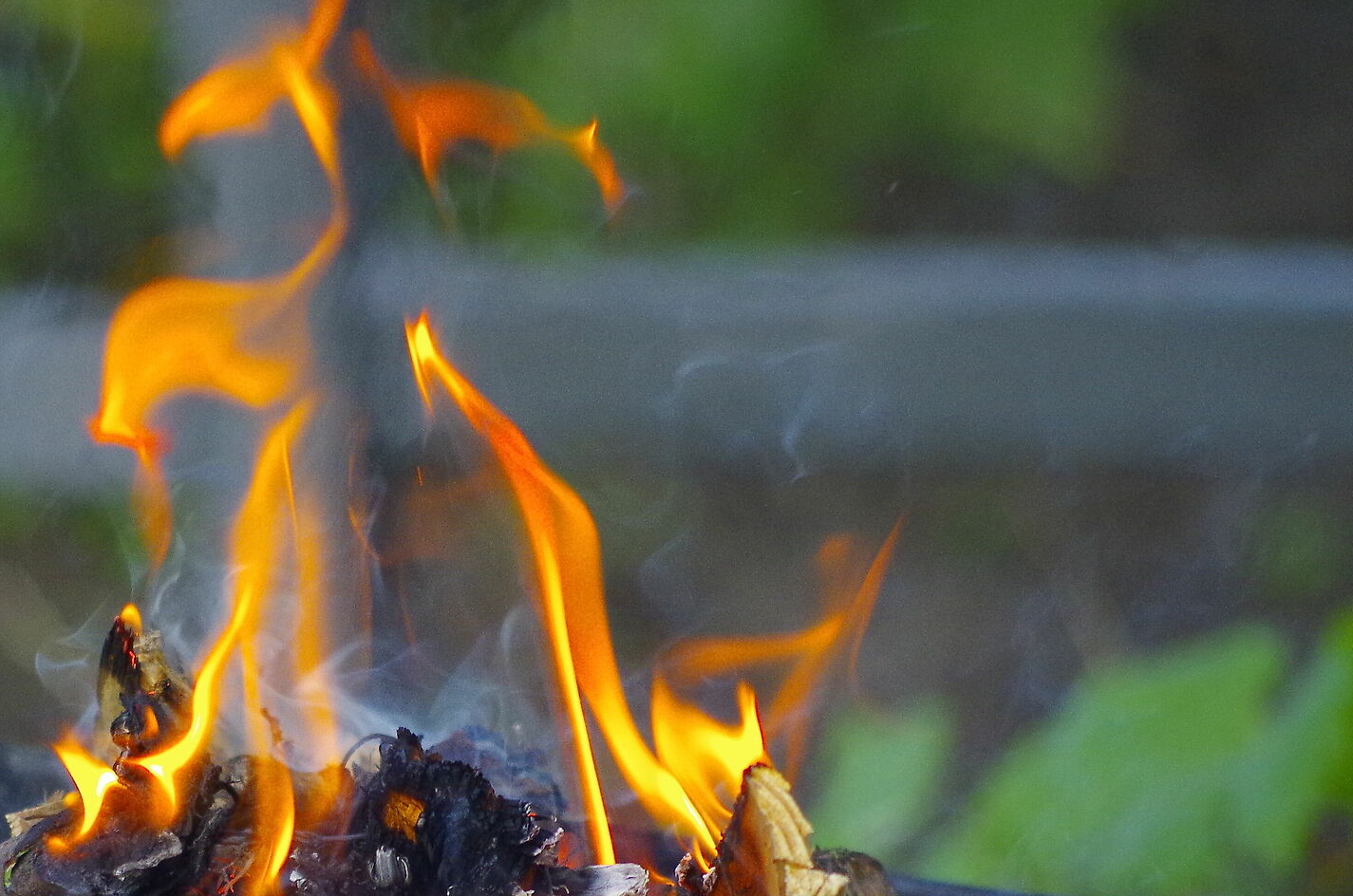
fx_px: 28431
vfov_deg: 1.8
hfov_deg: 2.7
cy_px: 555
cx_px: 403
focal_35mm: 758
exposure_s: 1/350
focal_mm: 300
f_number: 5.8
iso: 1100
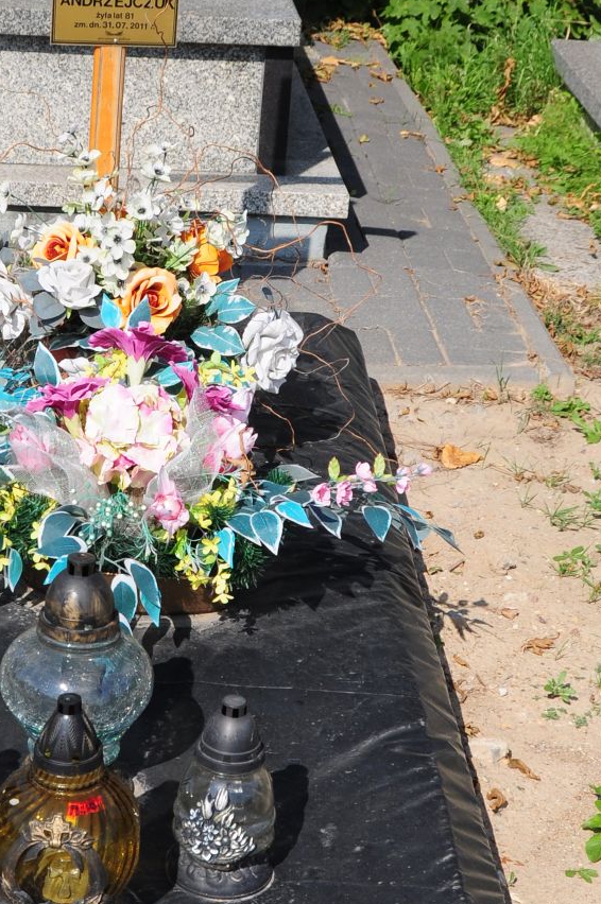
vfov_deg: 24.5
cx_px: 139
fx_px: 2083
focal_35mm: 83
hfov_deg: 16.3
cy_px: 486
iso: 200
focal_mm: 22
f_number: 7.1
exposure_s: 1/800
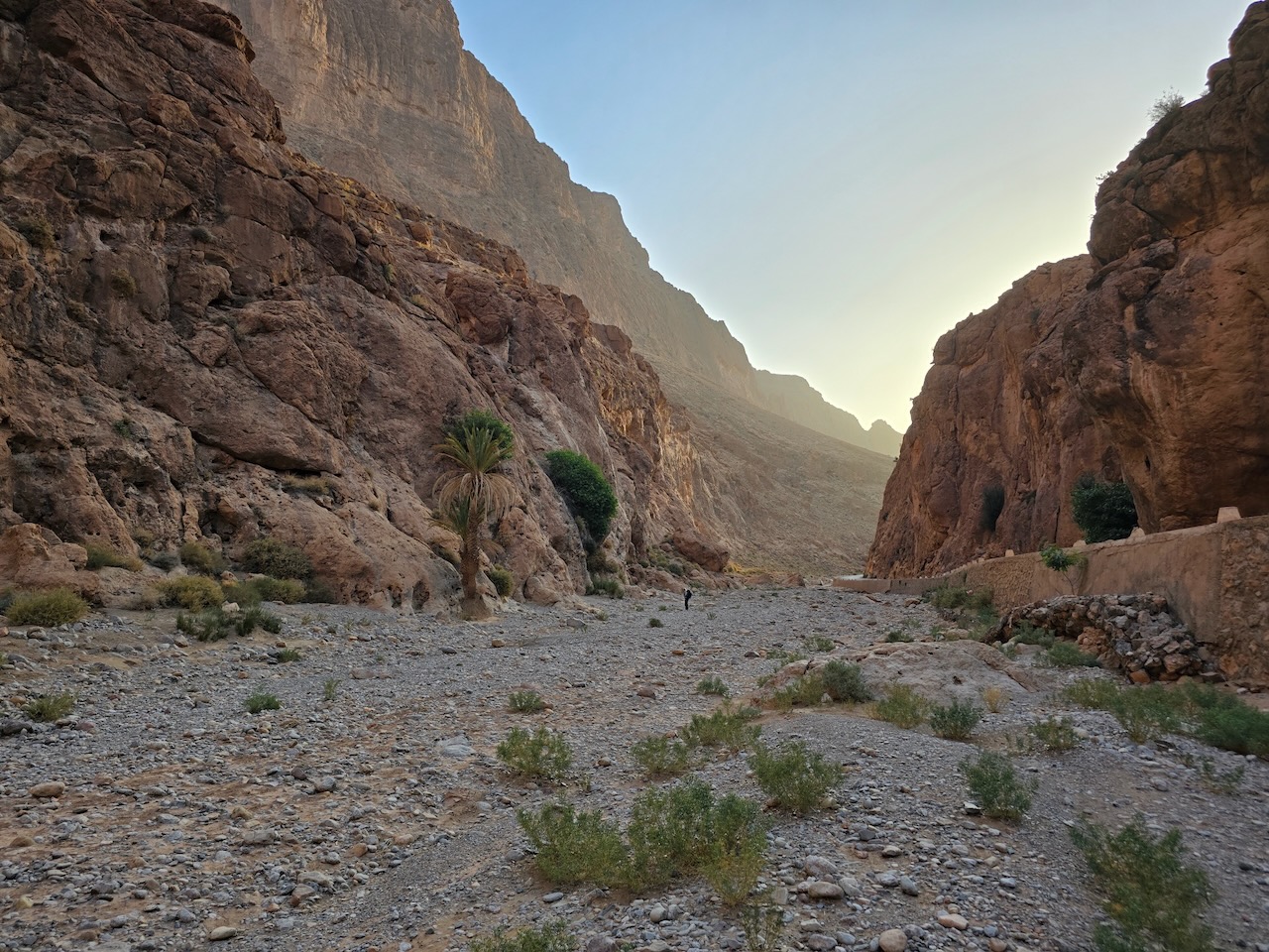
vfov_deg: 58.9
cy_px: 476
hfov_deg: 73.9
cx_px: 634
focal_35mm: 23
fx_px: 843
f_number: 1.7
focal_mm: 6.3
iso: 12
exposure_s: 1/481
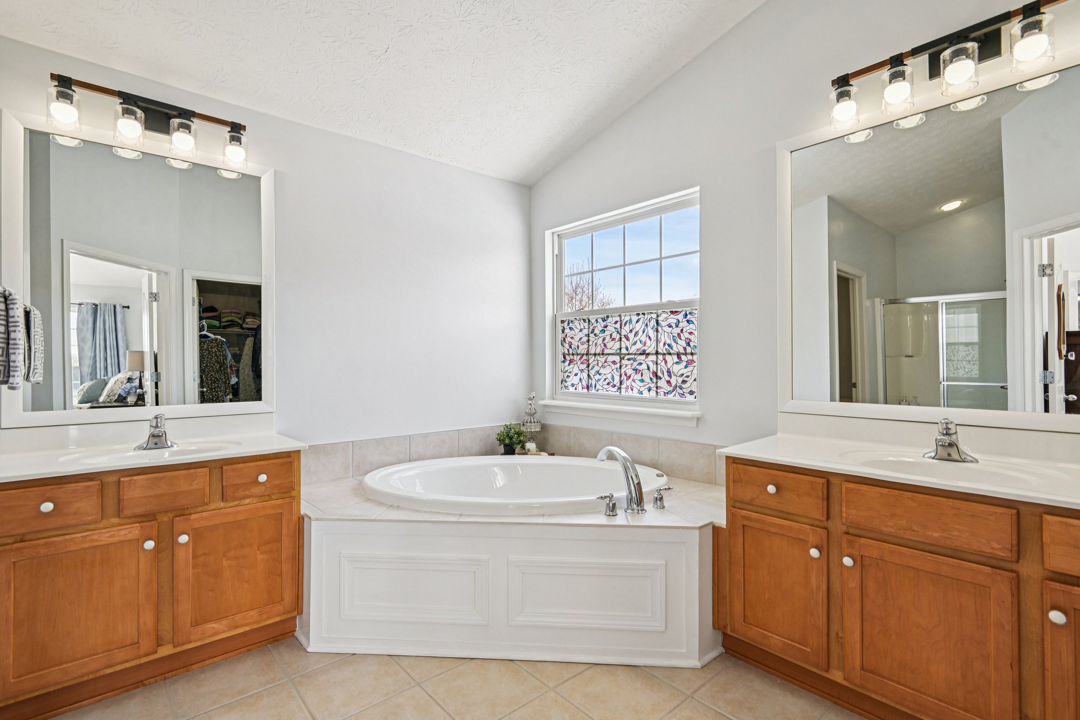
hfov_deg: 96.7
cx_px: 540
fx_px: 480
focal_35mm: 16
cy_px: 360
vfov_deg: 73.7
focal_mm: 16
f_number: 8
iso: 100
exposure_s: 1/50
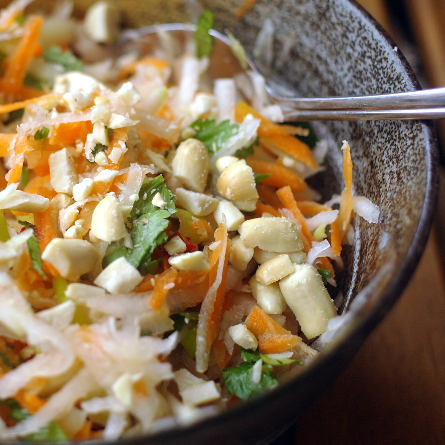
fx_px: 1207
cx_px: 63
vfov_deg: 20.9
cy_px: 178
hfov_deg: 20.5
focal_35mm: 83
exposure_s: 1/100
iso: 100
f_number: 2.2
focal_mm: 30
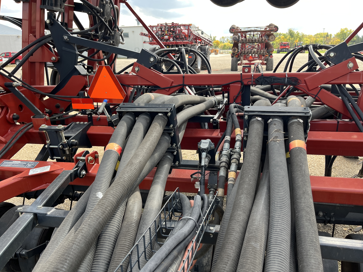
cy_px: 147
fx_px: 304
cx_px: 189
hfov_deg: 61.6
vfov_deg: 48.2
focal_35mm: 29
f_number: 1.6
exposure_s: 1/410
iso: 50
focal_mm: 5.1
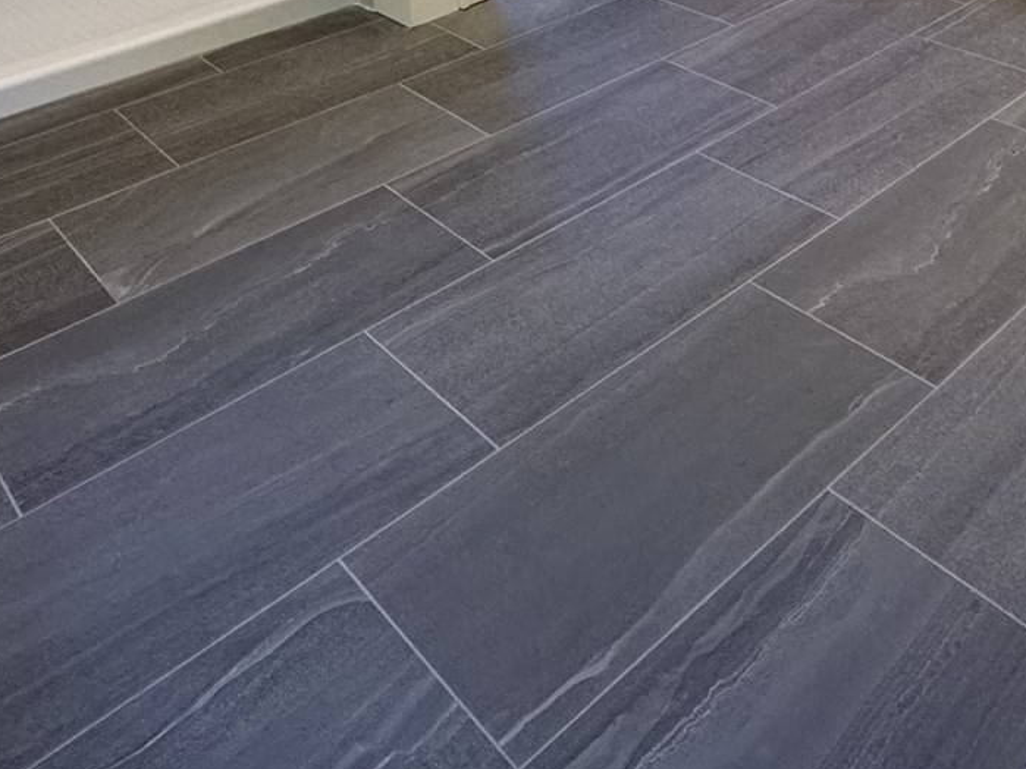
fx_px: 1215
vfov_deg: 27.4
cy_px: -302
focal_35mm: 41
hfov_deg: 44.9
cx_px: 707
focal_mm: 2.22
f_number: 2.2
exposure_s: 1/120
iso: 250
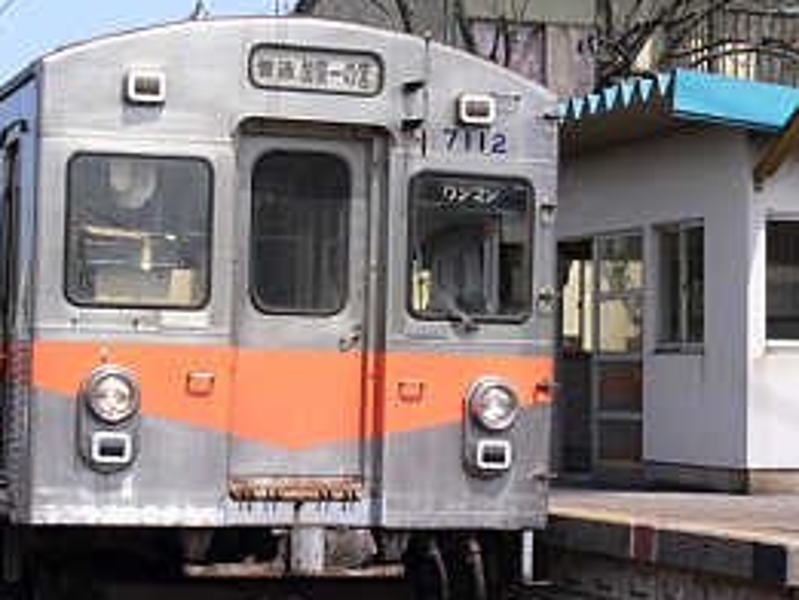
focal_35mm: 92
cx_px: 312
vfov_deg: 16.1
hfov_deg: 21.3
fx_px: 2125
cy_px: 303
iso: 80
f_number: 5.6
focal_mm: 12.6
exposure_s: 1/250
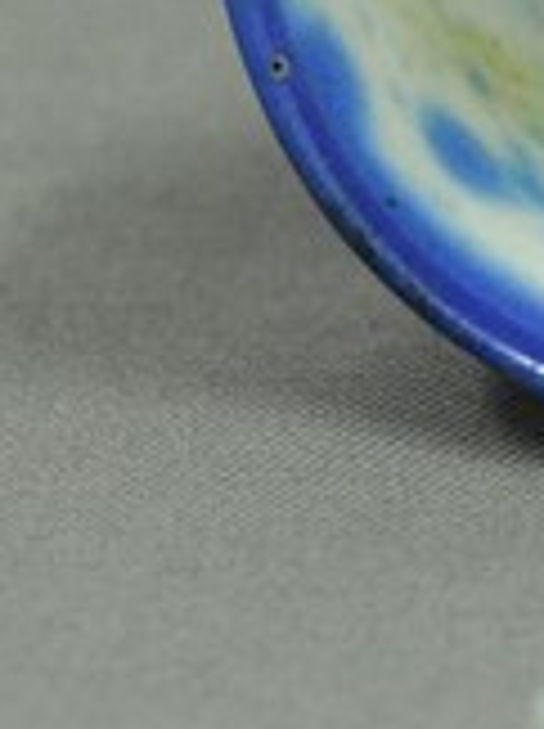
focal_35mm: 343
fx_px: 7206
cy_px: -50
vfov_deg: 5.8
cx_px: 845
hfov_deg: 4.3
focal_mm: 60
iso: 1000
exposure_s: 1/10
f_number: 8
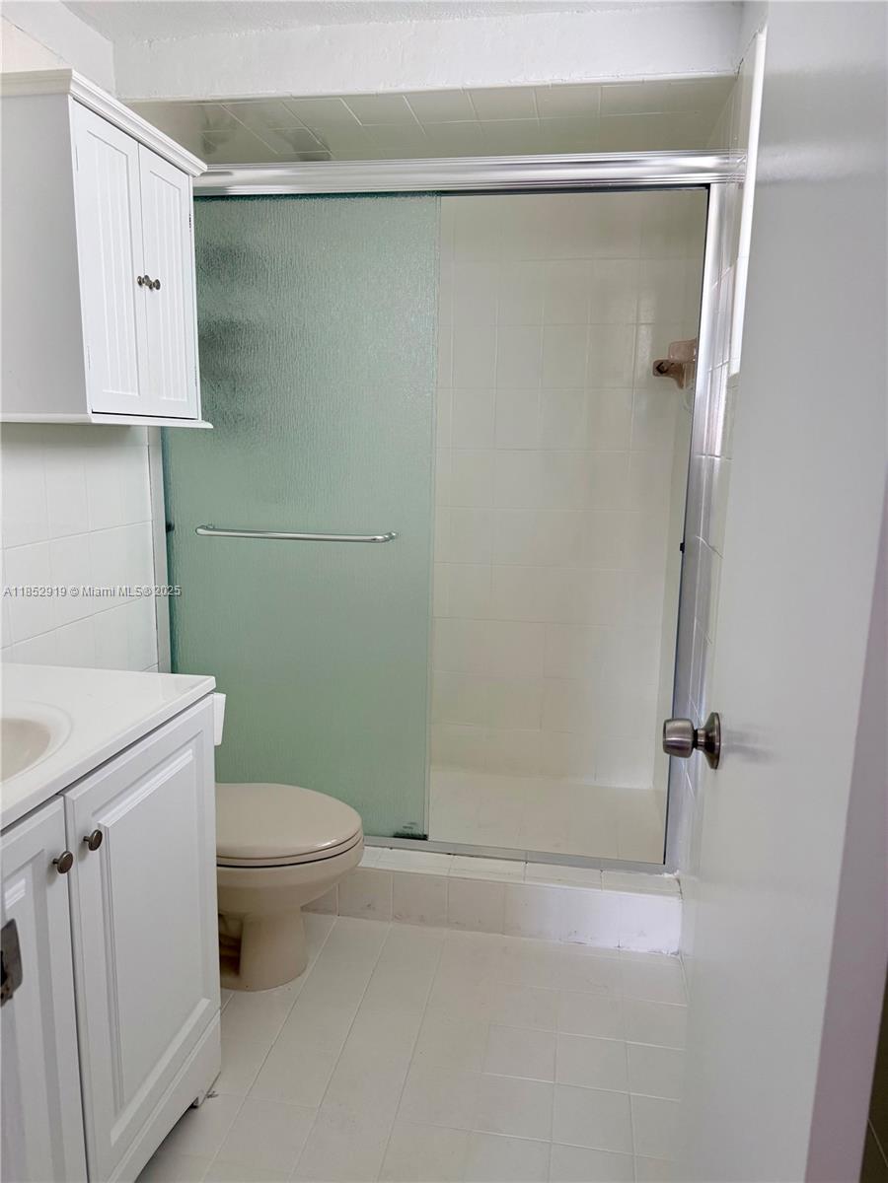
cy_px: 592
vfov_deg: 71.6
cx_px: 444
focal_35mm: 24
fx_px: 821
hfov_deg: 56.8
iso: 200
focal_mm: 6.76
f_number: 1.78
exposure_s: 1/111
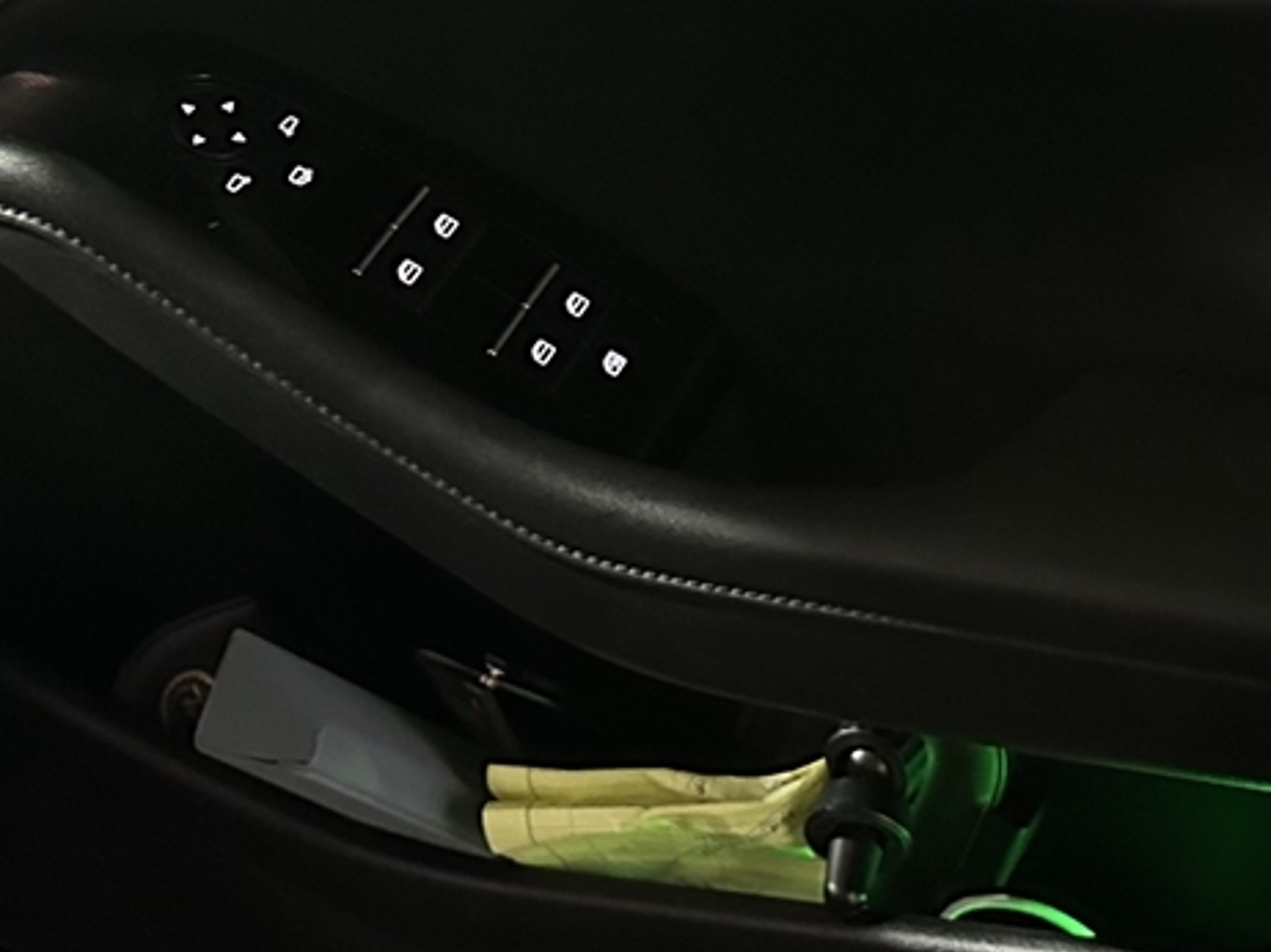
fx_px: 2862
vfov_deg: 18.8
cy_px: 274
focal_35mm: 78
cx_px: 814
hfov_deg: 24.9
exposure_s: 1/33
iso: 1000
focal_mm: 6.86
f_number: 1.78
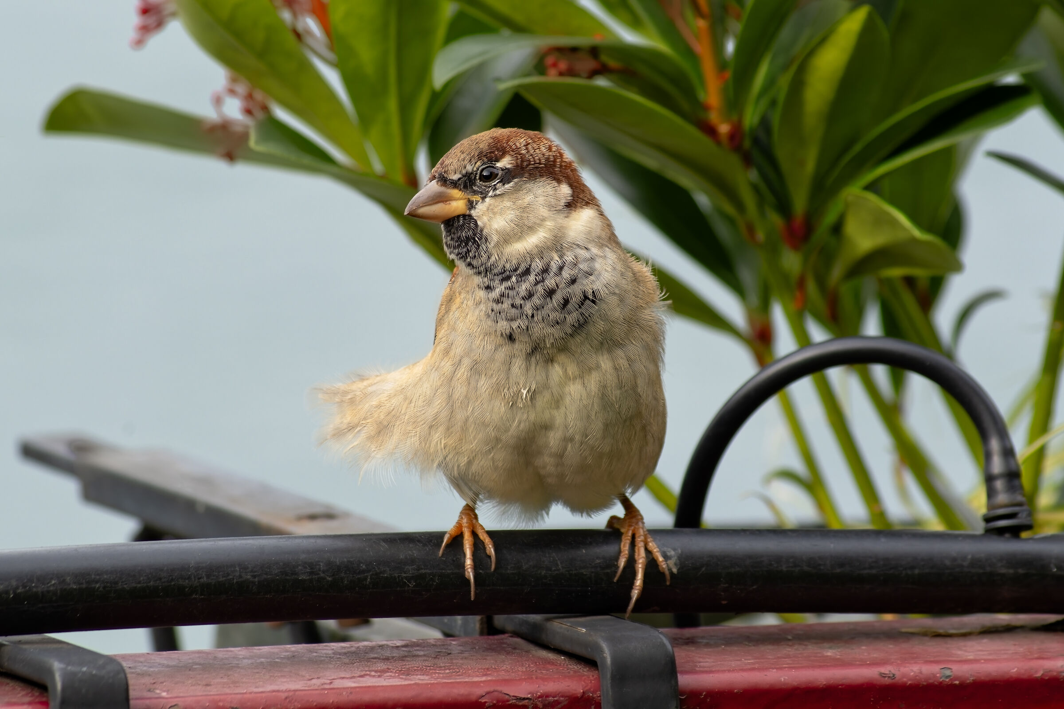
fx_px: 10048
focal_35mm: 340
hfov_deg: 6.1
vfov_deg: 4.0
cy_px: 354
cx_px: 532
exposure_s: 1/250
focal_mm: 220
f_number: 10
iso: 1000
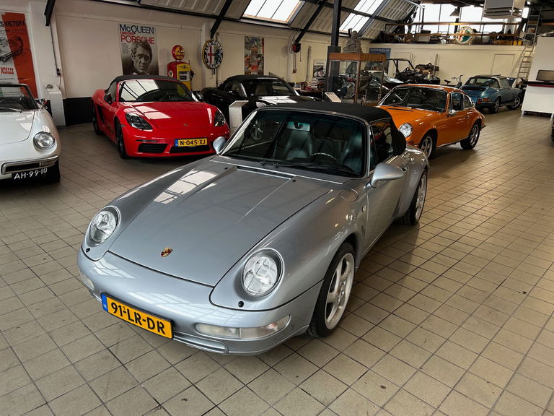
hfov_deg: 67.3
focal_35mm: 26
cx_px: 277
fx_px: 416
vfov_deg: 53.1
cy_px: 208
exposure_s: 1/50
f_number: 1.5
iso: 100
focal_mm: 5.7
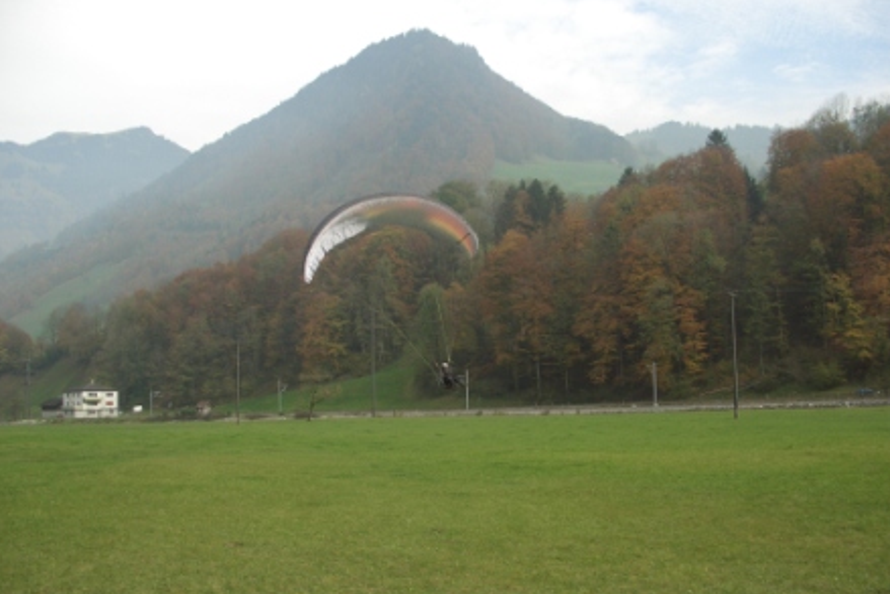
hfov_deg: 54.4
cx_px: 438
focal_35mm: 35
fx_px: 866
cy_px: 320
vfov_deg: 37.9
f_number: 2.8
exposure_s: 1/800
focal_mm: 7.1
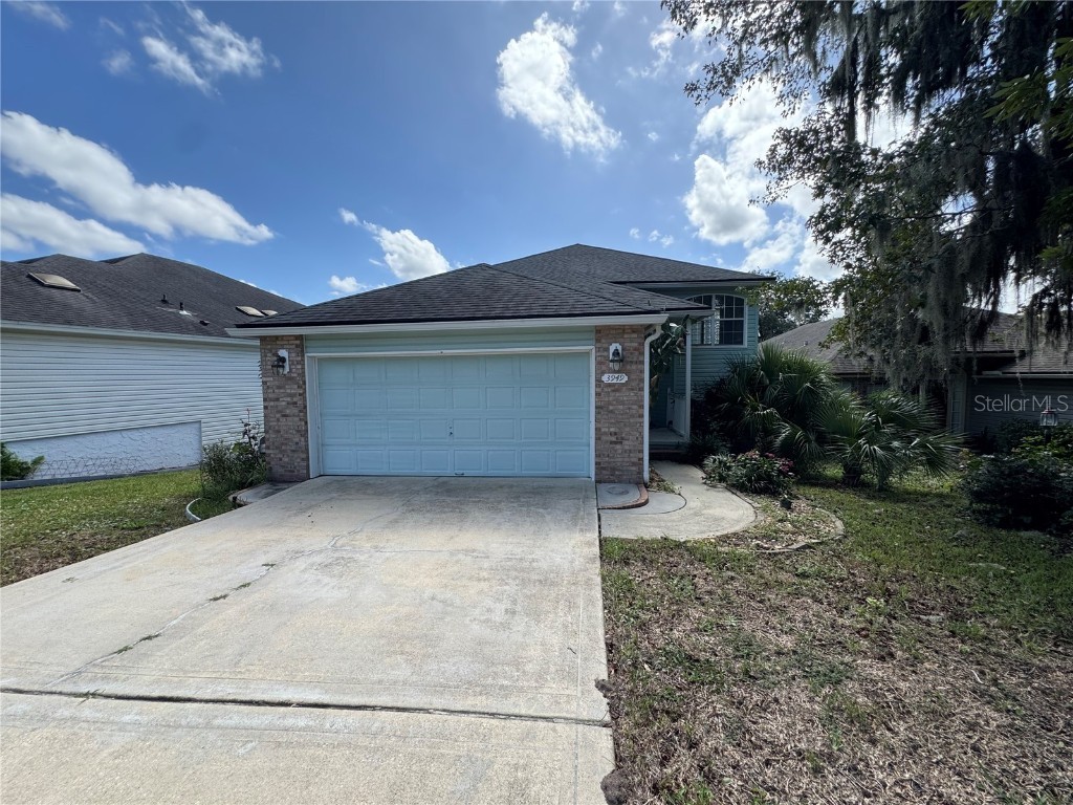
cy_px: 402
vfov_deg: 85.7
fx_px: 434
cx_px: 536
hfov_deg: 102.1
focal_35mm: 14
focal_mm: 2.22
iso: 50
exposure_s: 1/749
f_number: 2.2
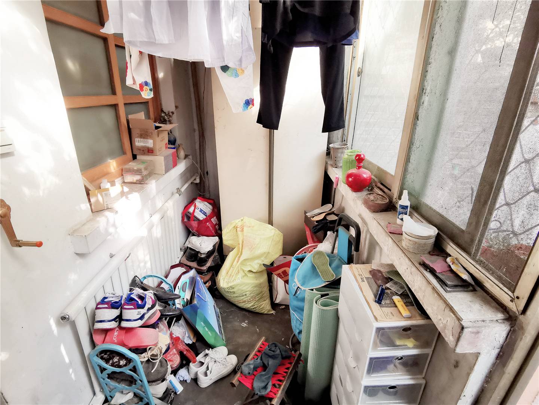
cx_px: 270
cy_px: 202
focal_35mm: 17
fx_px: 265
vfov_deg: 74.7
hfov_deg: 91.0
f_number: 2.2
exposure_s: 1/100
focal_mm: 2.26
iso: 200
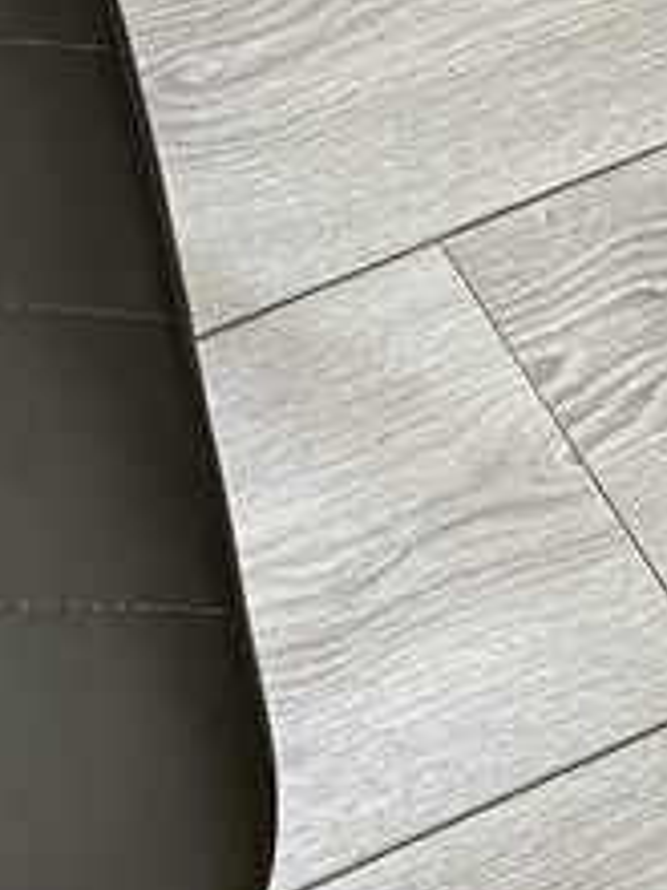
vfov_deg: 15.2
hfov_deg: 11.4
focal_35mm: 118
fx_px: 3032
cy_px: -522
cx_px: -623
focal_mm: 4.25
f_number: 1.8
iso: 160
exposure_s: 1/50
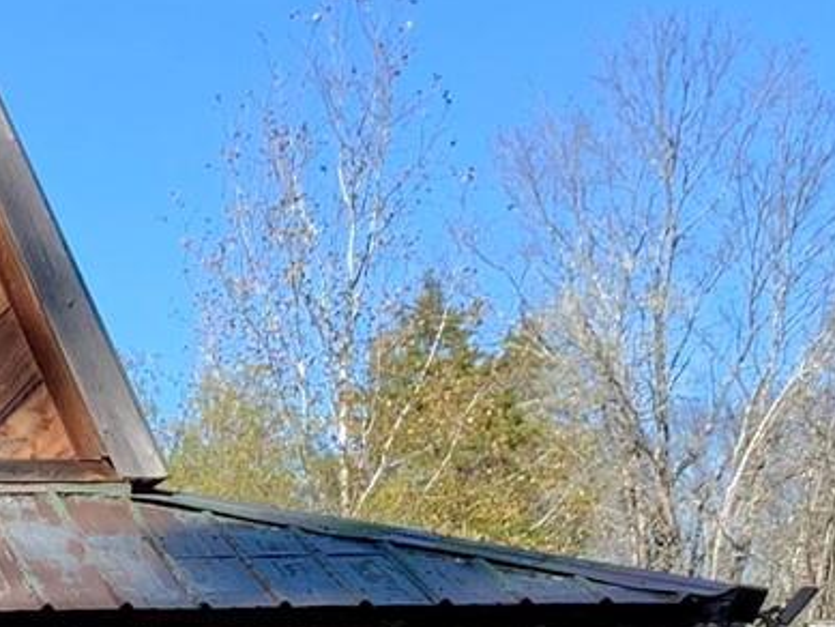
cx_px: -451
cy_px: 331
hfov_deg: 13.5
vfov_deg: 10.8
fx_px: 3306
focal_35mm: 137
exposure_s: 1/1032
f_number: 1.8
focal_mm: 4.25
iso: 25
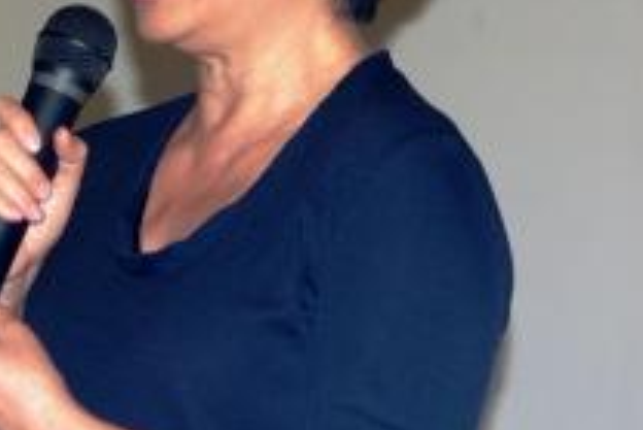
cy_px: 62
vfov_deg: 5.3
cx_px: 133
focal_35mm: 259
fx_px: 4629
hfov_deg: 7.9
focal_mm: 80
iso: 320
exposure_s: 1/100
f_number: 5.6
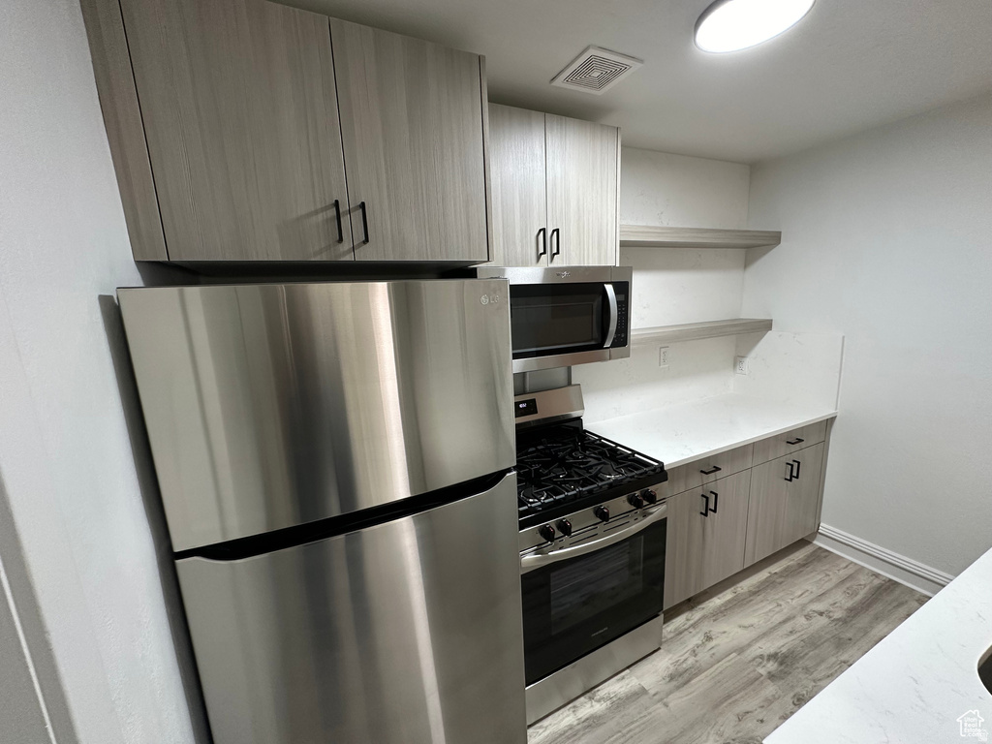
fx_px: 401
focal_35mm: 14
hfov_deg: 102.1
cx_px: 496
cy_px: 372
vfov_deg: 85.7
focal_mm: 2.22
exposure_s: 1/60
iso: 200
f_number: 2.2
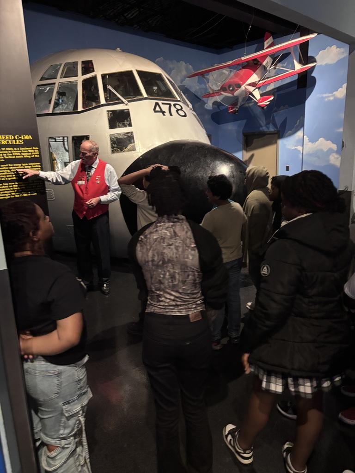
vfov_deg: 67.3
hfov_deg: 53.1
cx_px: 178
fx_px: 356
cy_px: 236
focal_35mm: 26
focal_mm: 5.96
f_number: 1.6
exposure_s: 1/30
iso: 640
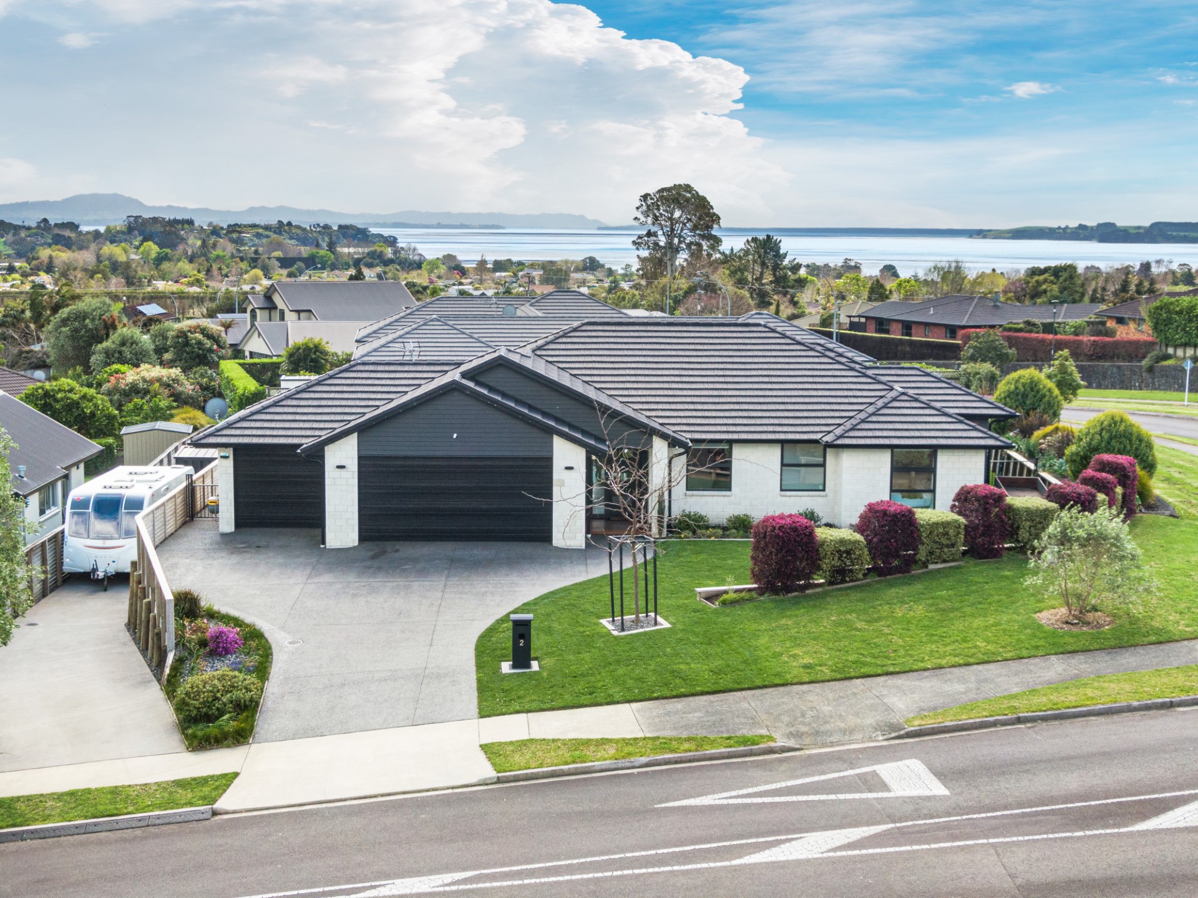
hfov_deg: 39.7
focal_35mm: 48
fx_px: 1661
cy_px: 449
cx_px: 599
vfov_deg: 30.3
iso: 100
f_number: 3.8
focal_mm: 8.6
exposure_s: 1/320
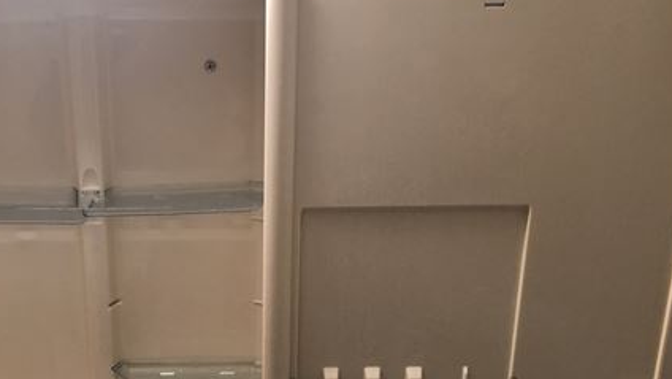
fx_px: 820
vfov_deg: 25.5
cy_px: 304
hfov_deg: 43.8
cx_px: 211
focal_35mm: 46
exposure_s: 1/20
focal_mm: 3.99
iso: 40
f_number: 1.8
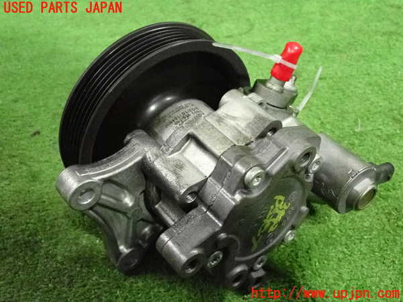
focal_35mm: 47
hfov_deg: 40.4
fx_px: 547
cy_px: 151
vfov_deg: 30.9
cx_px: 202
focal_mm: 8.4
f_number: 3.1
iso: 5000
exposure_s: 1/125
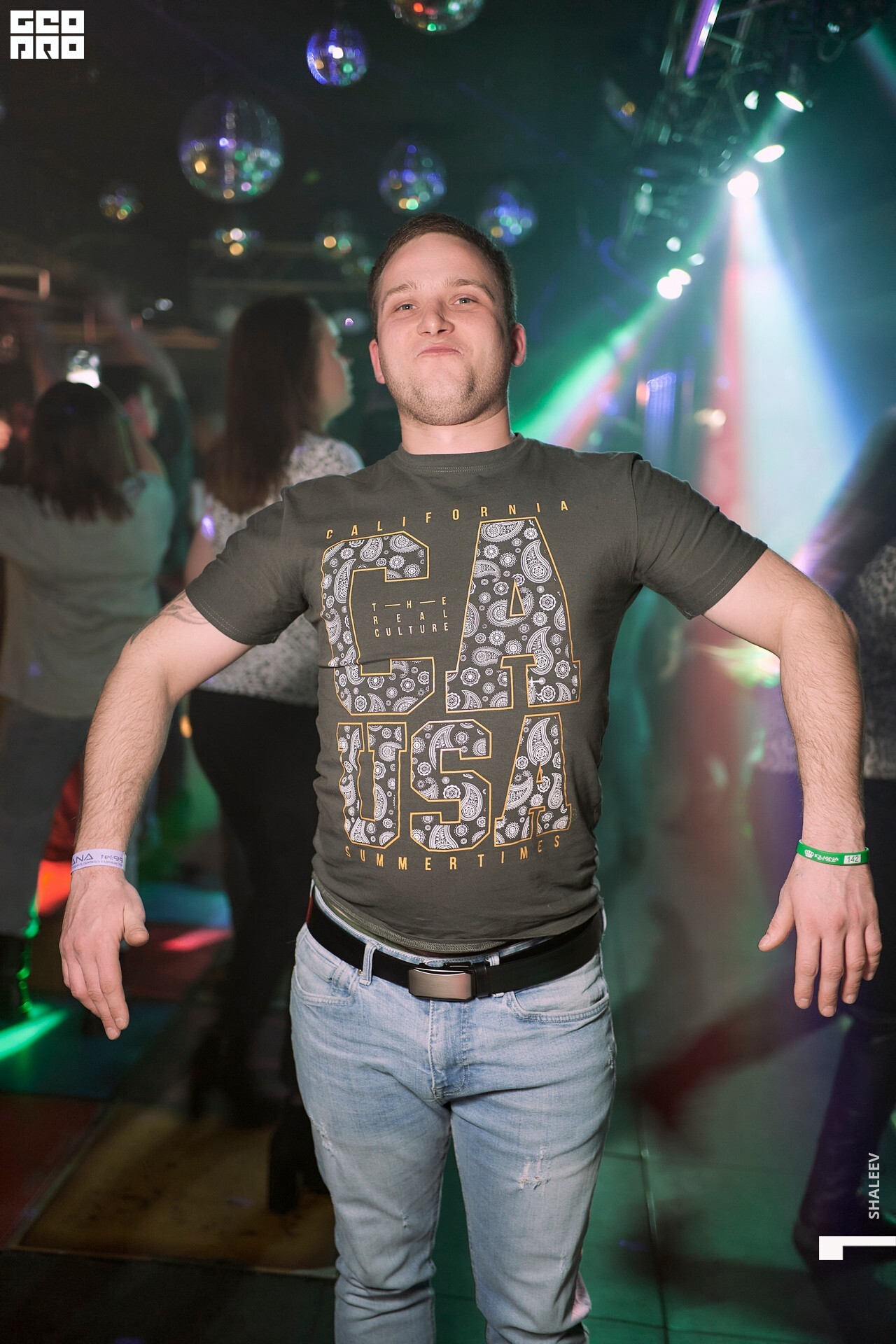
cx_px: 448
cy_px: 672
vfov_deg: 54.4
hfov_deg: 37.9
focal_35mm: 35
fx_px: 1307
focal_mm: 35
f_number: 1.8
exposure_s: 1/25
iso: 400
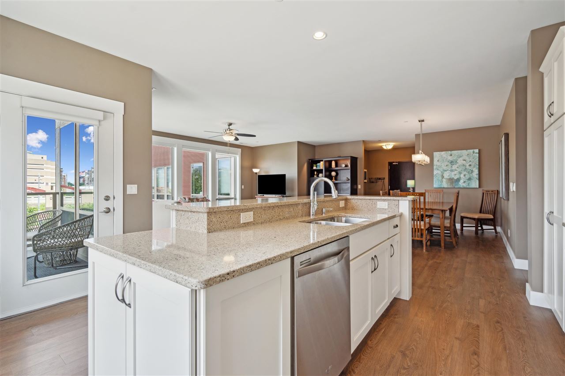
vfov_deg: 73.7
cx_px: 282
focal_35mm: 16
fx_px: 251
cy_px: 188
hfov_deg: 96.7
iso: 400
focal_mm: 16
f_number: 7.1
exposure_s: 1/100
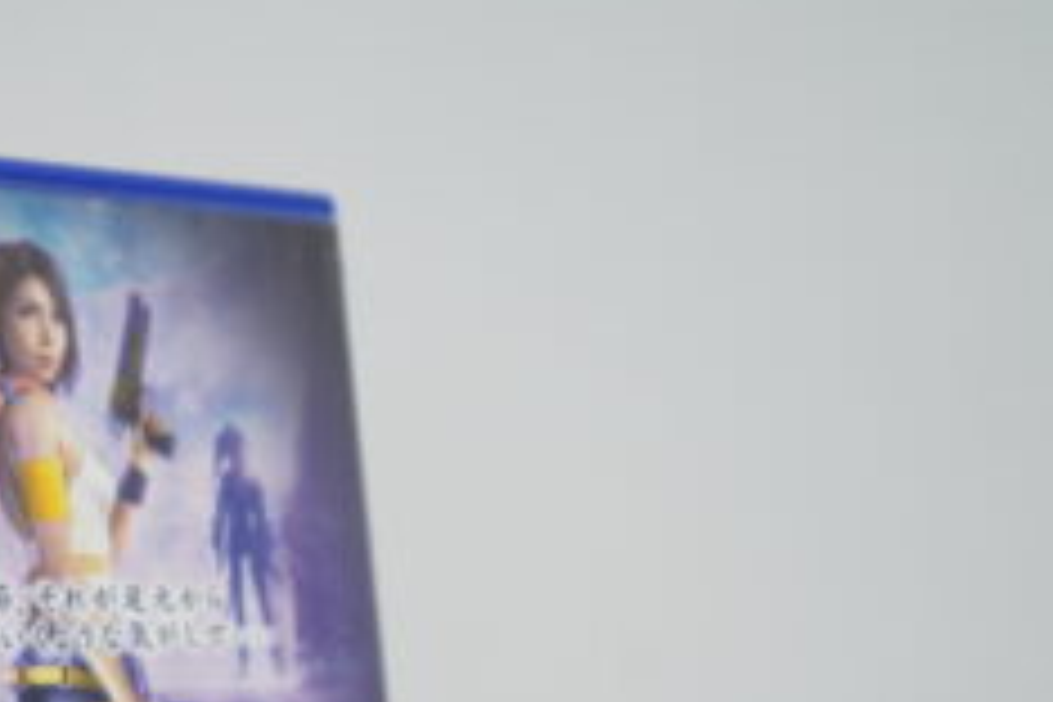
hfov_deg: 20.7
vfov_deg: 13.9
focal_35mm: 95
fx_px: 2779
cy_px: 873
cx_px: -4
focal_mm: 37
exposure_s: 1/30
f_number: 4.5
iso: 100
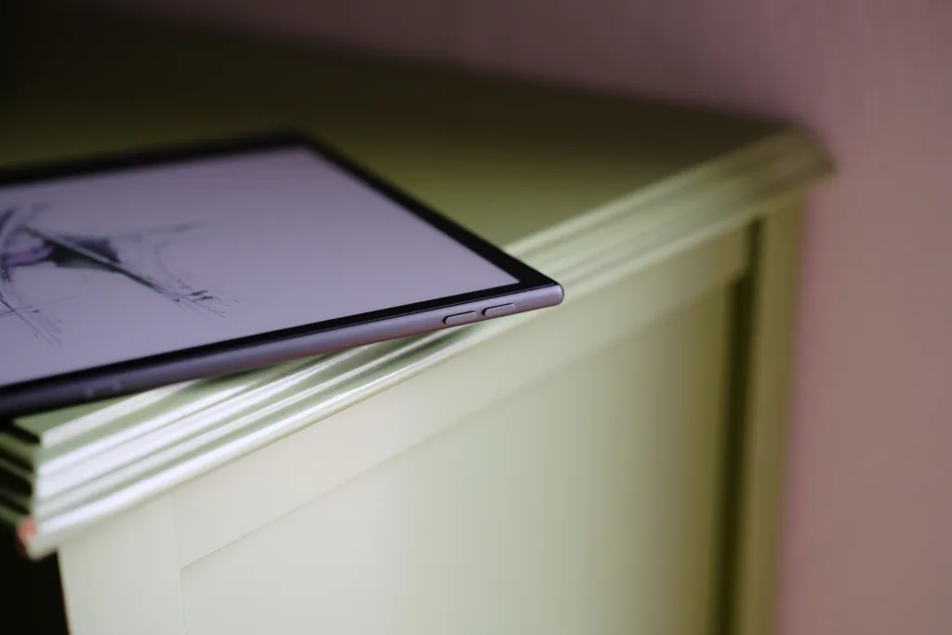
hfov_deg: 39.6
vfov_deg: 27.0
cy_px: 318
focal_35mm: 50
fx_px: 1322
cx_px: 476
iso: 500
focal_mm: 33
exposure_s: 1/170
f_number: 2.2
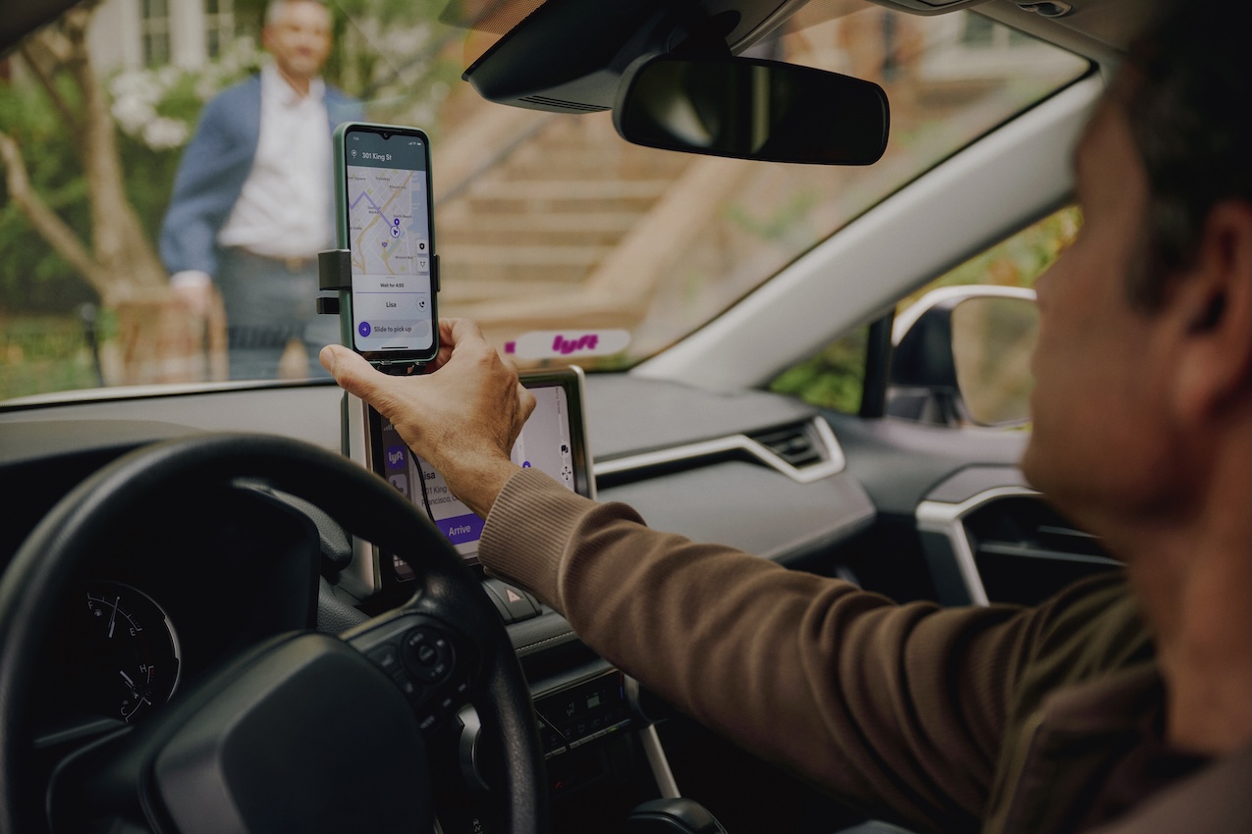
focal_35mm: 45
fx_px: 1565
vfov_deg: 29.9
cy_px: 417
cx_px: 626
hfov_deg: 43.6
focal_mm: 45
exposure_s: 1/640
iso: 200
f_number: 2.8
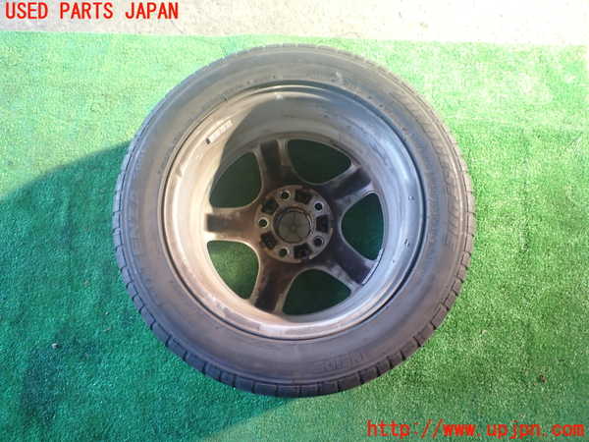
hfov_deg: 60.0
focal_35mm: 30
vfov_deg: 46.8
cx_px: 294
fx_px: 510
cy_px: 221
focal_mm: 5.4
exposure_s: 1/50
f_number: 2.3
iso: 200
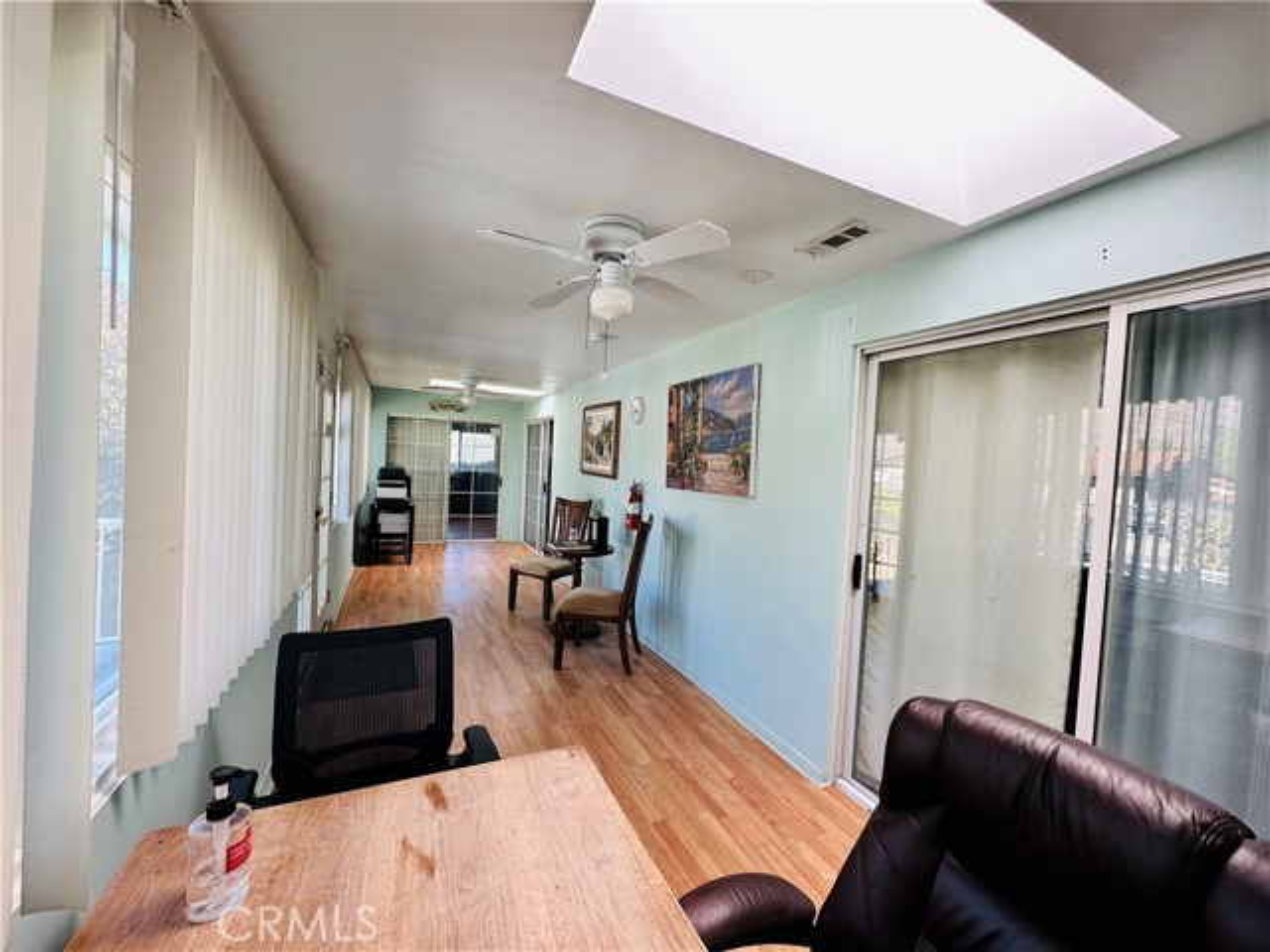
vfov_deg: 85.7
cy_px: 476
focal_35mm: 14
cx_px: 635
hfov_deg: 102.1
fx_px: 514
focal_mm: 2.22
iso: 50
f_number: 2.2
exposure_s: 1/99
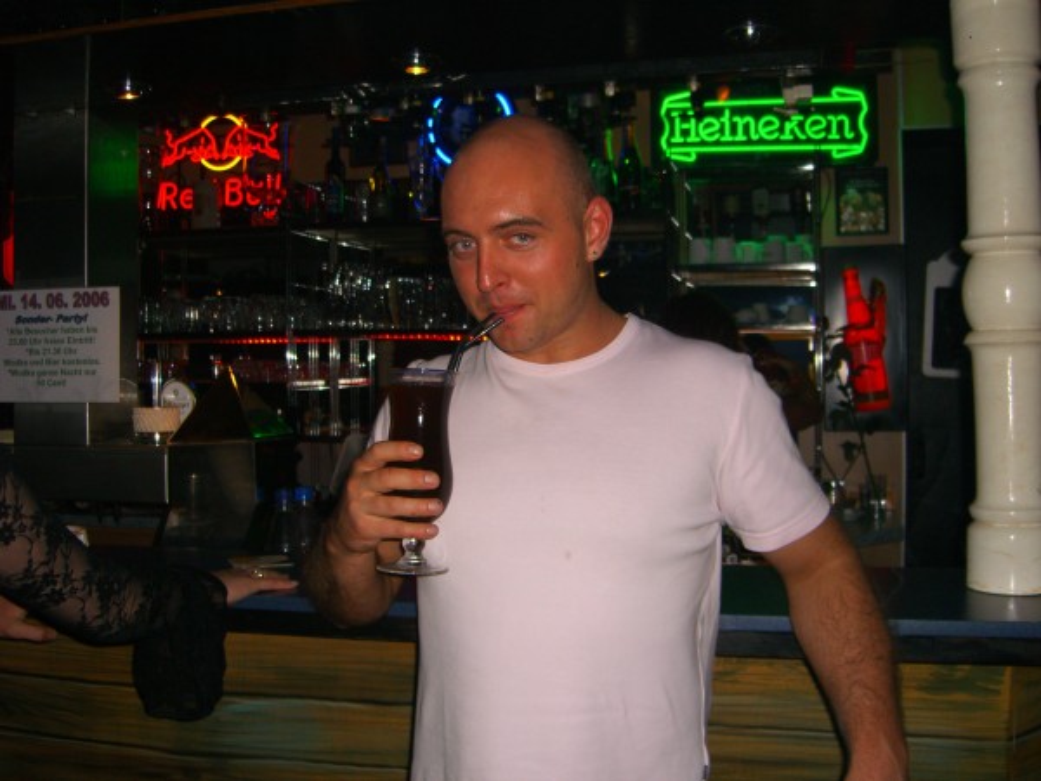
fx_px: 1143
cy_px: 390
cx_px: 520
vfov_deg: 37.7
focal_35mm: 38
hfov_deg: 49.0
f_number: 2.8
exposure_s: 1/60
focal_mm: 7.9
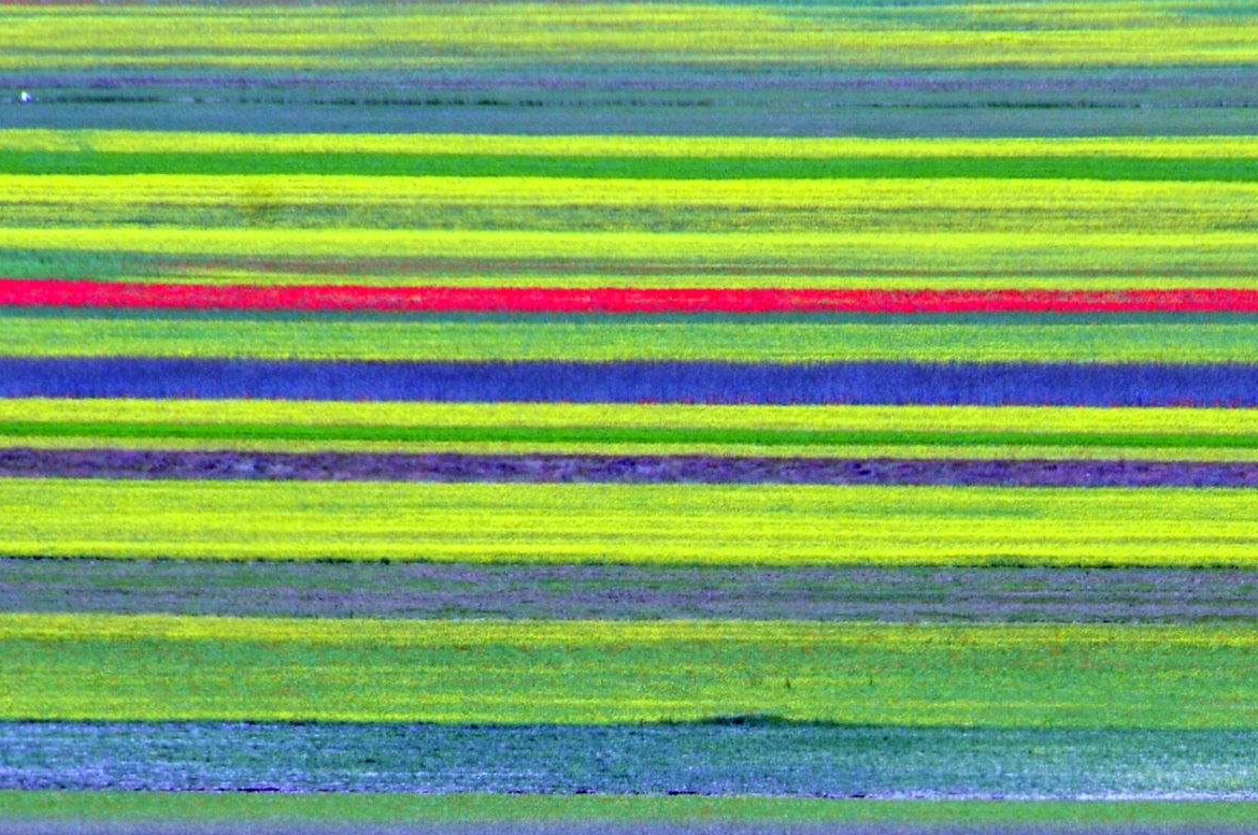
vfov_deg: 1.8
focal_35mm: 770
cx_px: 940
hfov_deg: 2.7
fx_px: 26873
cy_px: 984
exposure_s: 1/320
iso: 200
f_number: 9
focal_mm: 200
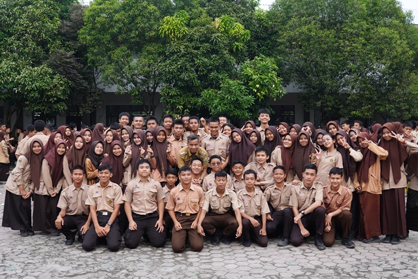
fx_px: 418
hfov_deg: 53.1
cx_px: 209
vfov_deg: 36.9
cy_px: 140
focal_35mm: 36
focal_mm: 24
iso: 200
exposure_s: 1/400
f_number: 4
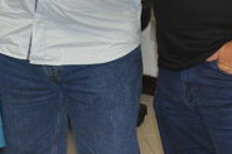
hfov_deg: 11.5
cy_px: -42
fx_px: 1152
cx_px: 45
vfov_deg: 7.6
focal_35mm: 179
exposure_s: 1/60
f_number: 4.2
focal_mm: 30
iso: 800
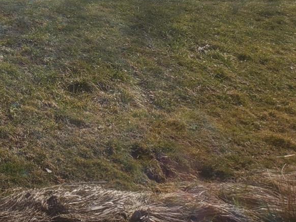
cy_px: -50
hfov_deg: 26.2
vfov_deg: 20.4
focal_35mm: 67
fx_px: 573
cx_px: -50
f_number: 2.4
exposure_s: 1/1784
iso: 50
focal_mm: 4.3
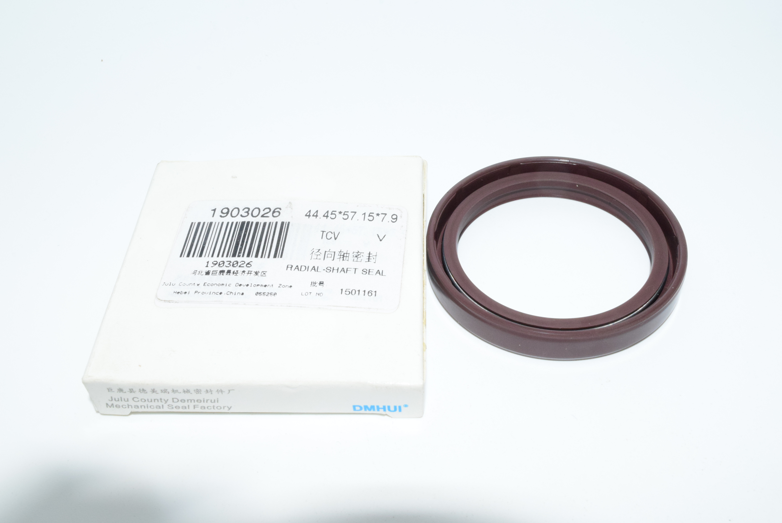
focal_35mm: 39
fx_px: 848
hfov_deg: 49.5
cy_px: 262
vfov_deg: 34.3
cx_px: 391
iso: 1600
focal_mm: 26
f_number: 25
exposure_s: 1/60
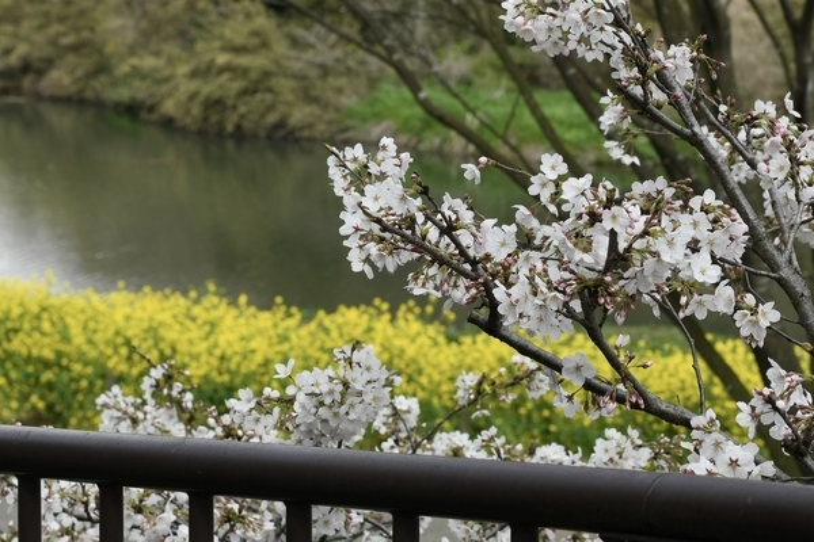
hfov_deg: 39.6
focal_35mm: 50
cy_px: 271
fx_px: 1130
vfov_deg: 27.0
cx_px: 407
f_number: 7.1
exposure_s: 1/200
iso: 100
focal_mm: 50
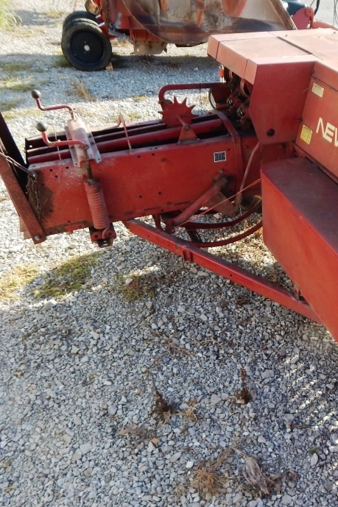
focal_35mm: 34
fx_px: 479
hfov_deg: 36.3
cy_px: 253
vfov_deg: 55.8
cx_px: 308
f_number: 3
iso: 125
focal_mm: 4
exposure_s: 1/400
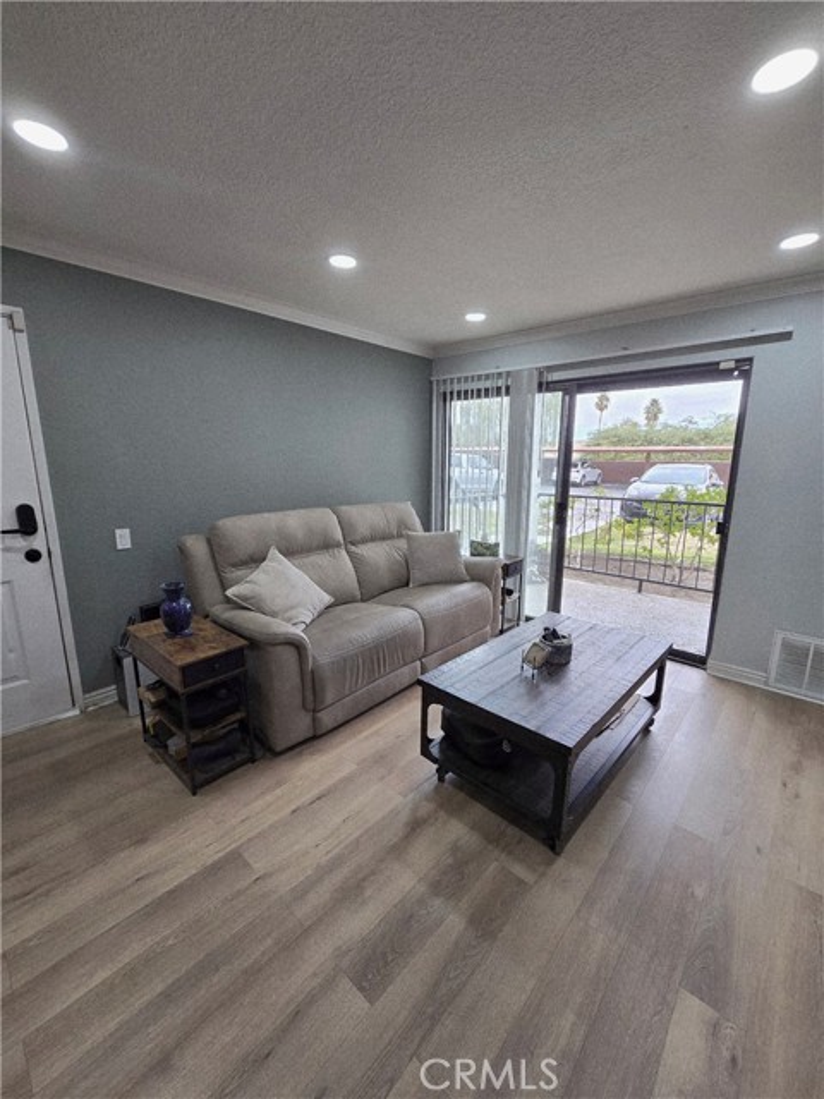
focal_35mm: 13
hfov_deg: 89.9
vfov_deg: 106.2
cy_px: 550
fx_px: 413
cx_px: 412
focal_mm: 2.2
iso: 64
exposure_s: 1/60.2
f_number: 2.2
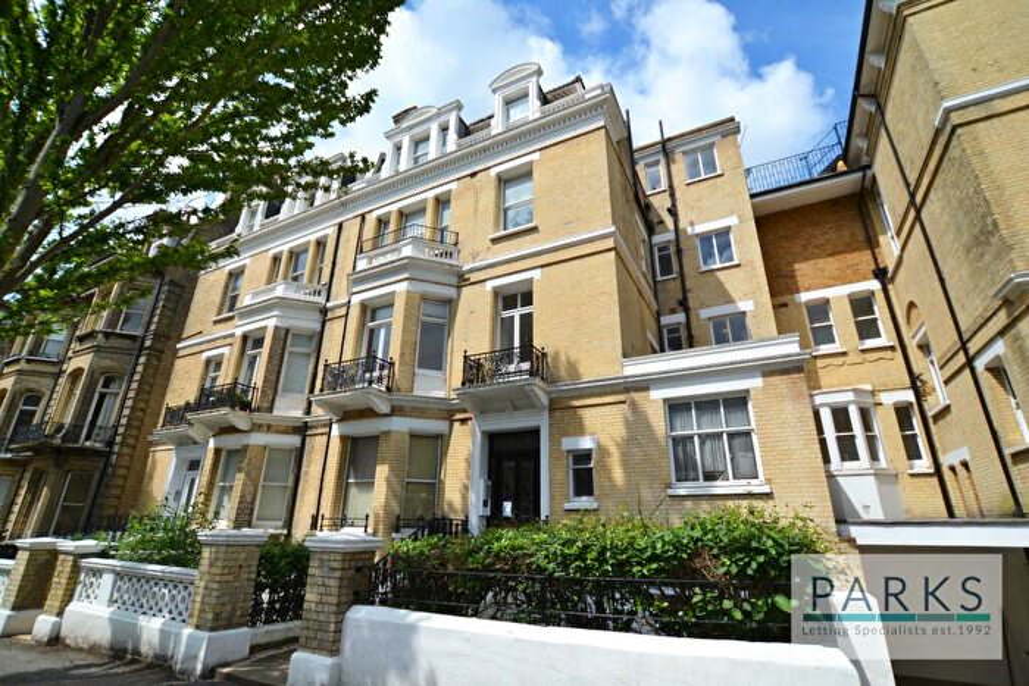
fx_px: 472
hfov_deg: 95.0
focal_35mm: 16
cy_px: 343
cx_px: 514
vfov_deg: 72.1
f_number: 4
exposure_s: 1/1250
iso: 100
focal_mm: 11
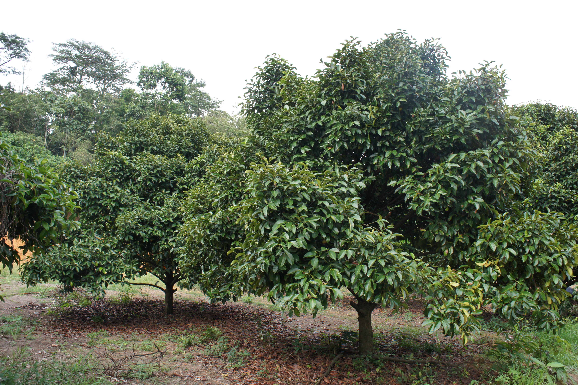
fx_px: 481
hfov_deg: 62.0
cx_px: 289
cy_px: 192
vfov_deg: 43.6
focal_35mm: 30
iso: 320
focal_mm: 20
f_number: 6.3
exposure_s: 1/160
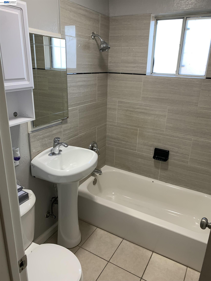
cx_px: 106
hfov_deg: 53.1
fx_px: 211
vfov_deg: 67.3
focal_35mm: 26
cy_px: 140
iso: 100
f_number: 1.8
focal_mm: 4.25
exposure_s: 1/60
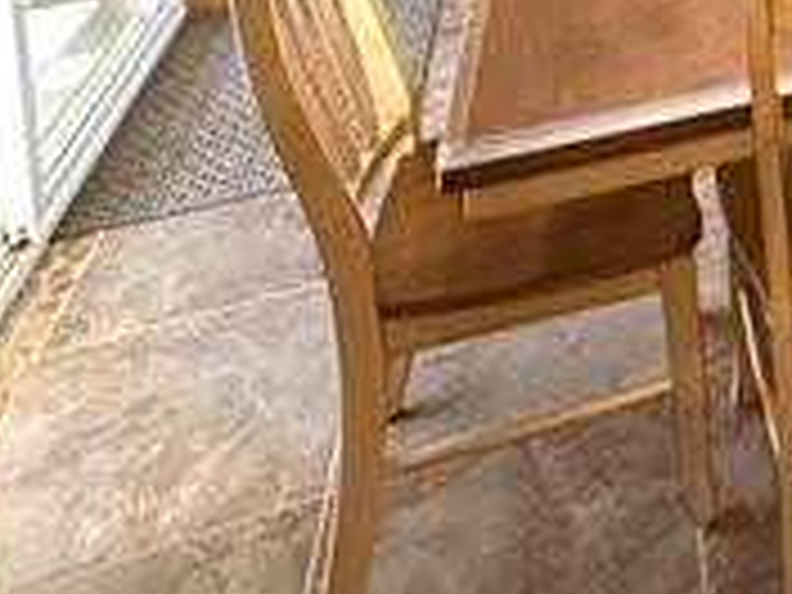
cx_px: 1094
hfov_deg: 28.7
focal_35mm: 51
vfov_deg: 20.7
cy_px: -450
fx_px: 1167
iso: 320
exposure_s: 1/120
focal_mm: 2.22
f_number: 2.2
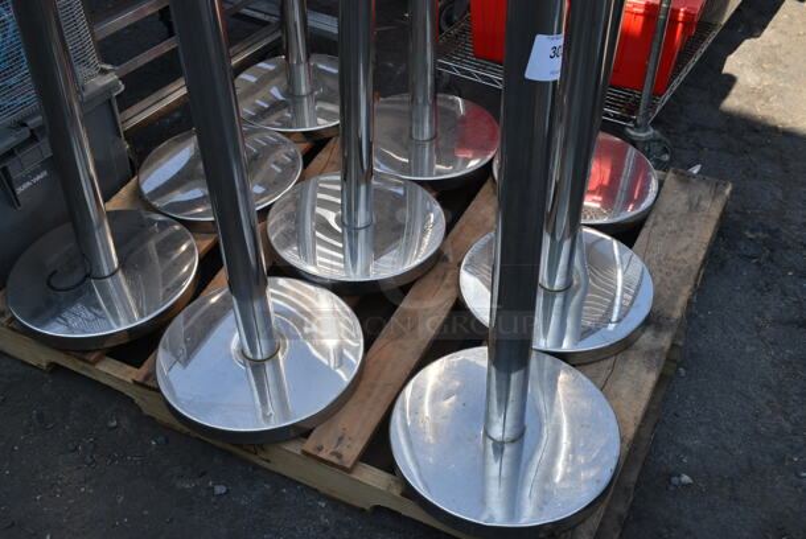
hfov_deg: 51.2
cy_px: 270
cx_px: 403
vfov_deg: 35.6
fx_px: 840
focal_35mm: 38
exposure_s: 1/200
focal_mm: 25
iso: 100
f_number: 7.1
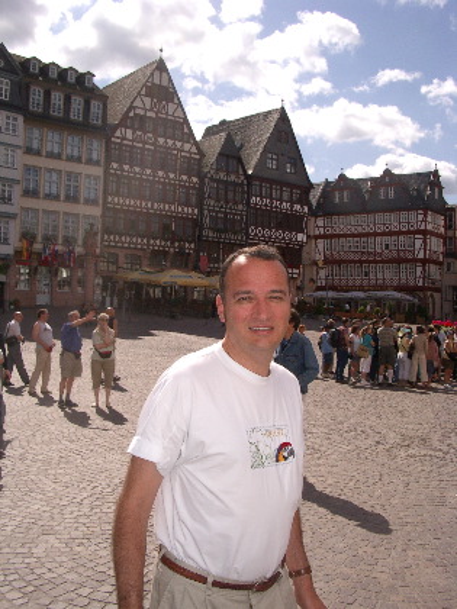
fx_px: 616
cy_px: 304
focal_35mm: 35
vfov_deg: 52.6
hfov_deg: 40.7
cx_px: 228
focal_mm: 5.8
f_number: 4.3
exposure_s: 1/1600
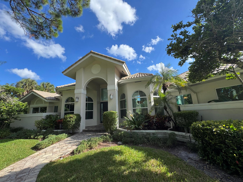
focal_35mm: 14
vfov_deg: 85.7
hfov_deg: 102.1
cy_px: 91
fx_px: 98
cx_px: 122
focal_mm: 2.22
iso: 40
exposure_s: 1/687
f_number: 2.2
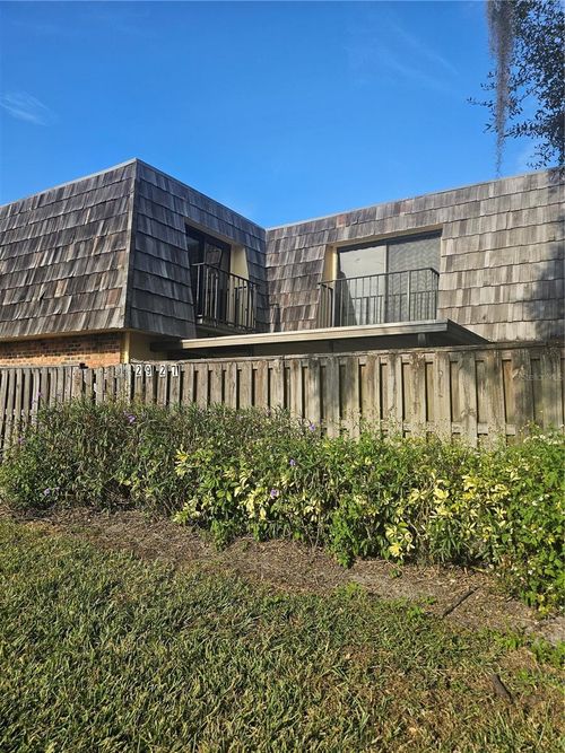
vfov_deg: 73.9
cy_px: 376
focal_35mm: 23
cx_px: 282
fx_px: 501
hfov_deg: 58.9
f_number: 1.7
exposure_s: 1/1050
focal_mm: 6.3
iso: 20
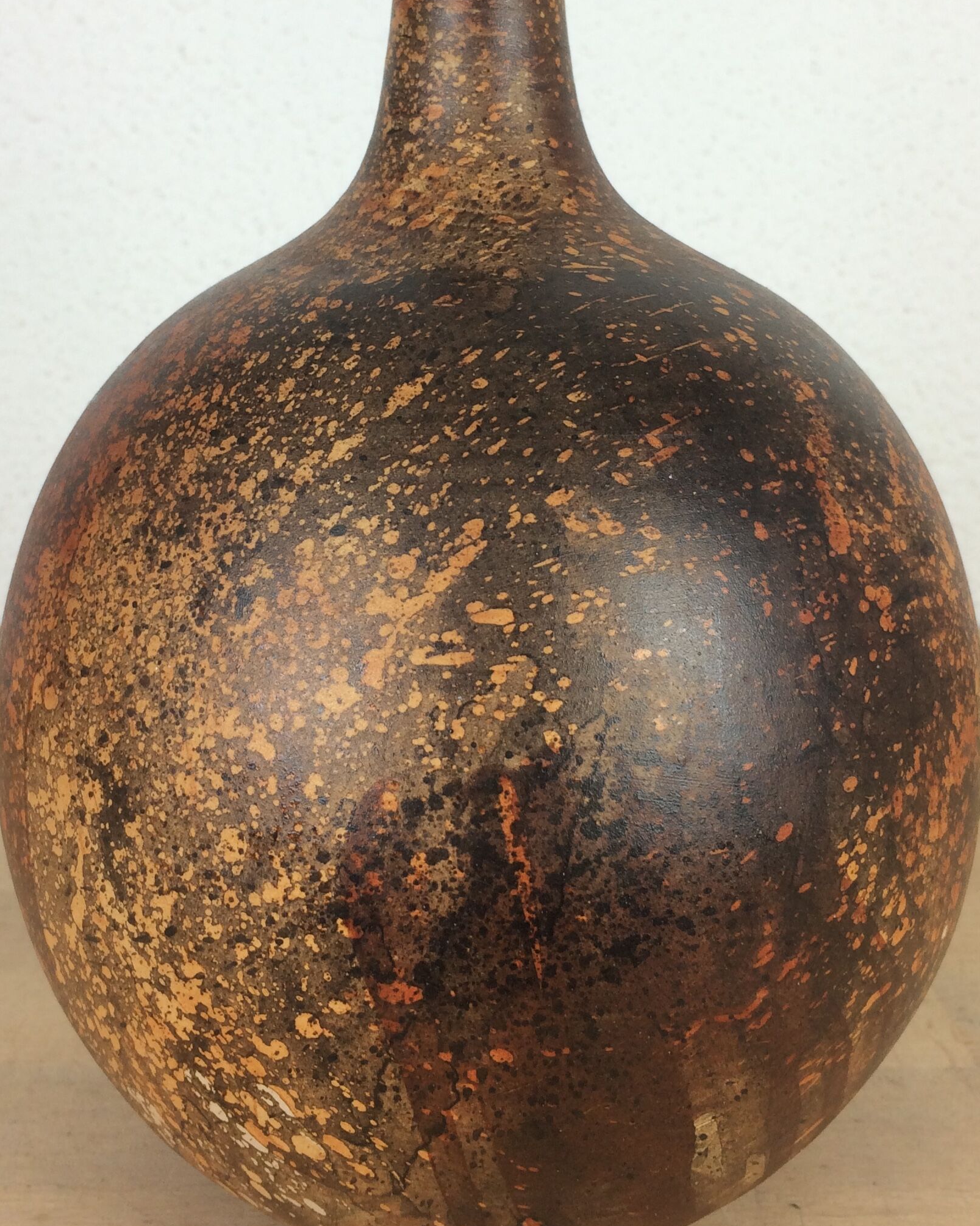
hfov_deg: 32.7
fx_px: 1668
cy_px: 405
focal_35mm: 46
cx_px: 473
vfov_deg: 39.8
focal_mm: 4.15
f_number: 2.2
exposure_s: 1/50
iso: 40
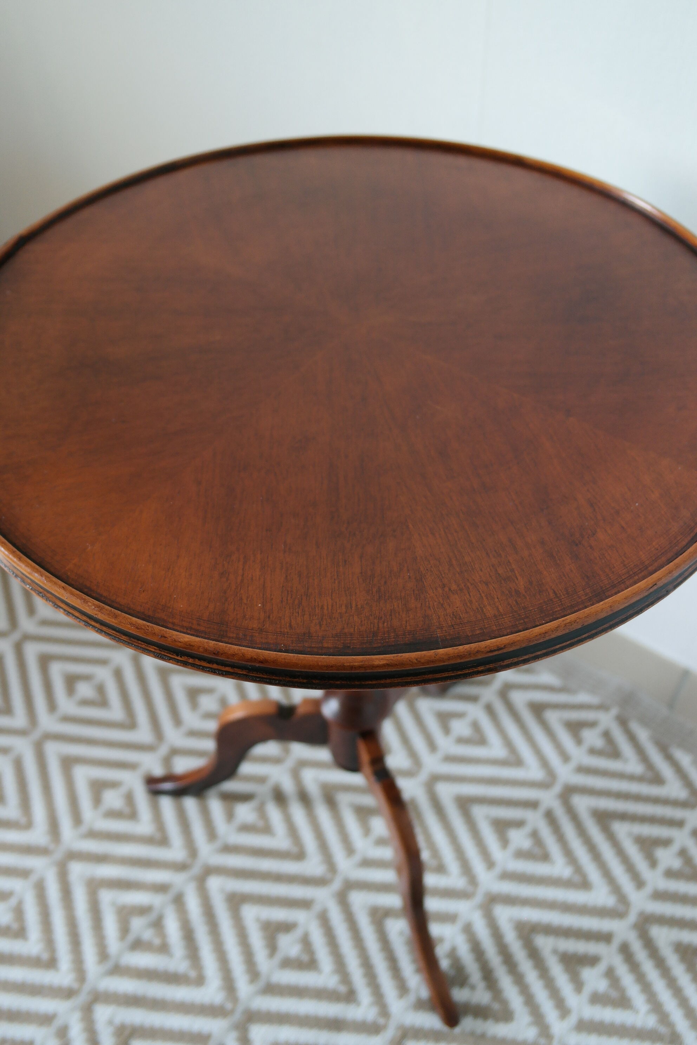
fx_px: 871
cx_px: 348
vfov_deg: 61.9
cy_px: 522
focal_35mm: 30
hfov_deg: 43.6
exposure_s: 1/40
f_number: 3.5
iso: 800
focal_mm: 20
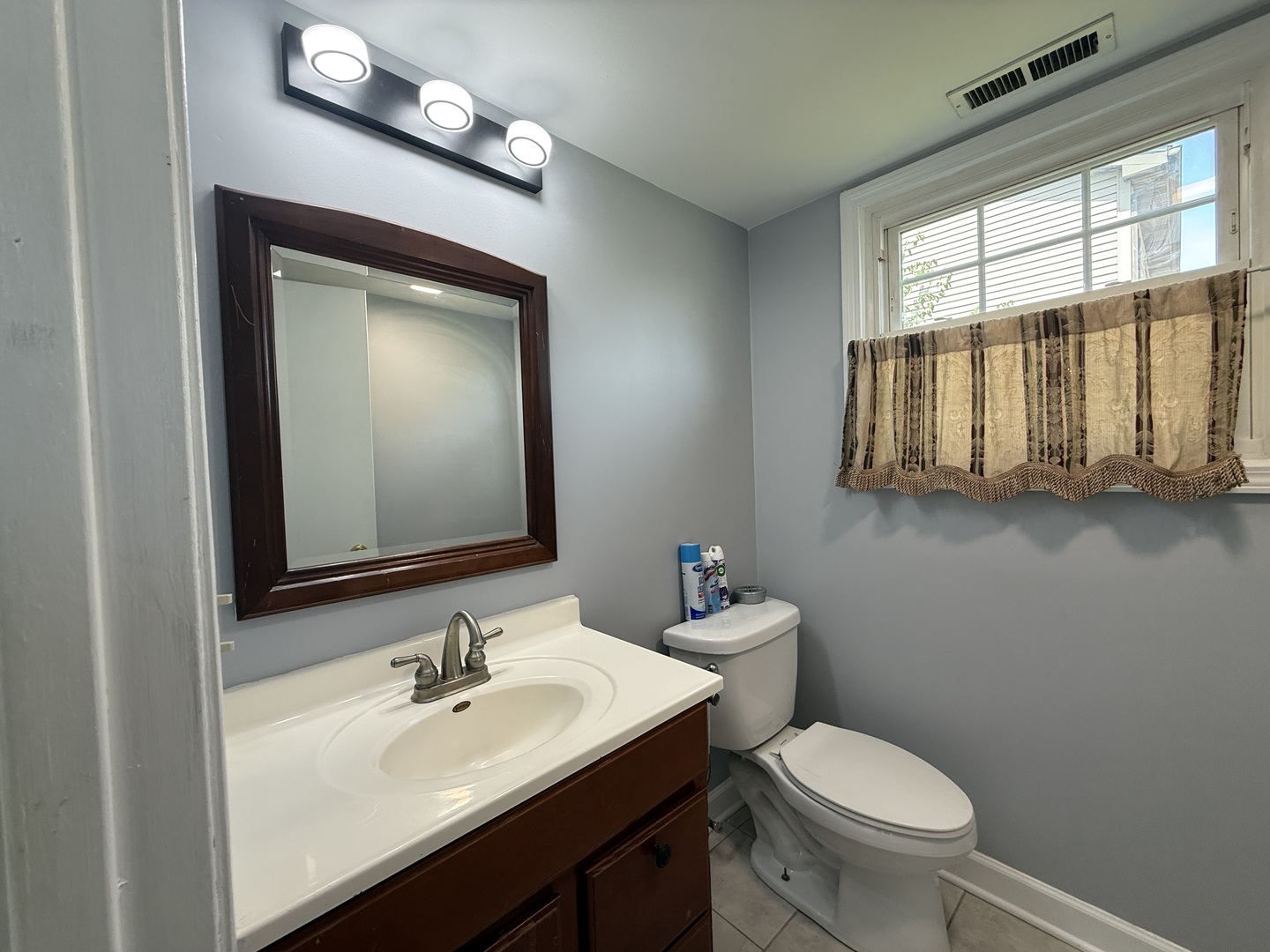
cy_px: 476
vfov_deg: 85.7
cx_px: 635
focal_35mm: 14
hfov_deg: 102.1
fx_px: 514
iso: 125
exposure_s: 1/120
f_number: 2.2
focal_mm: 2.22
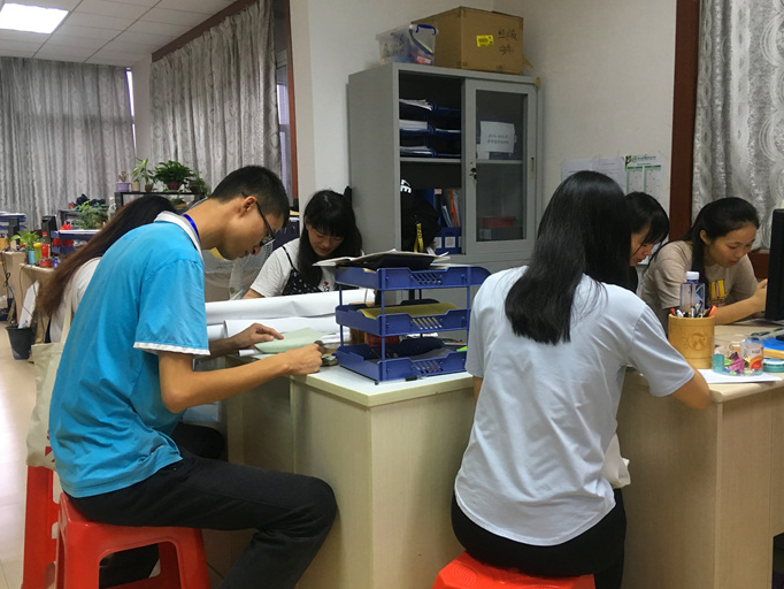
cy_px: 289
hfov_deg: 53.9
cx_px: 425
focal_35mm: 34
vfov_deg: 41.8
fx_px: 770
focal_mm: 4.15
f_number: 2.2
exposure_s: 1/33
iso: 160
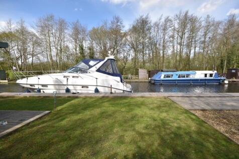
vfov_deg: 77.3
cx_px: 120
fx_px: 100
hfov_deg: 100.4
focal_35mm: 15
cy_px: 80
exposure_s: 1/320
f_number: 9
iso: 200
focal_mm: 10
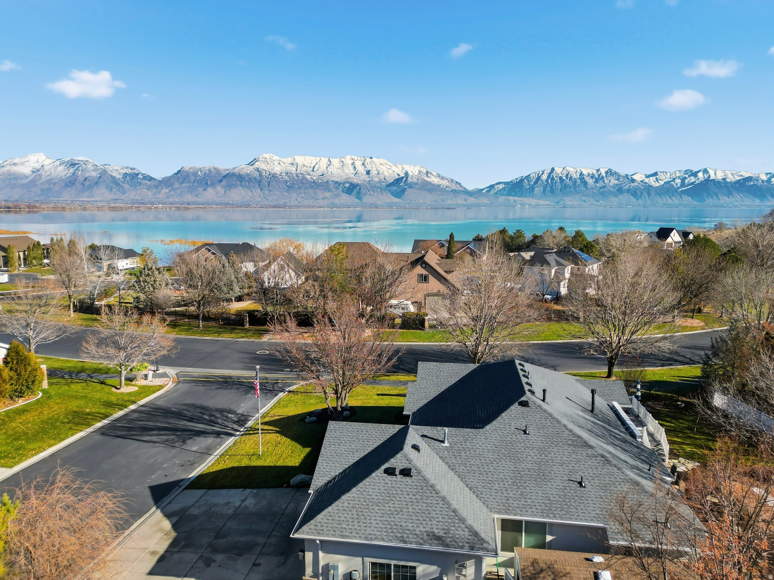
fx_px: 537
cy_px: 290
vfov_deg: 56.8
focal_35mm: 24
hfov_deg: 71.6
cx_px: 387
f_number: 1.7
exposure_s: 1/4000
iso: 130
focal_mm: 6.7
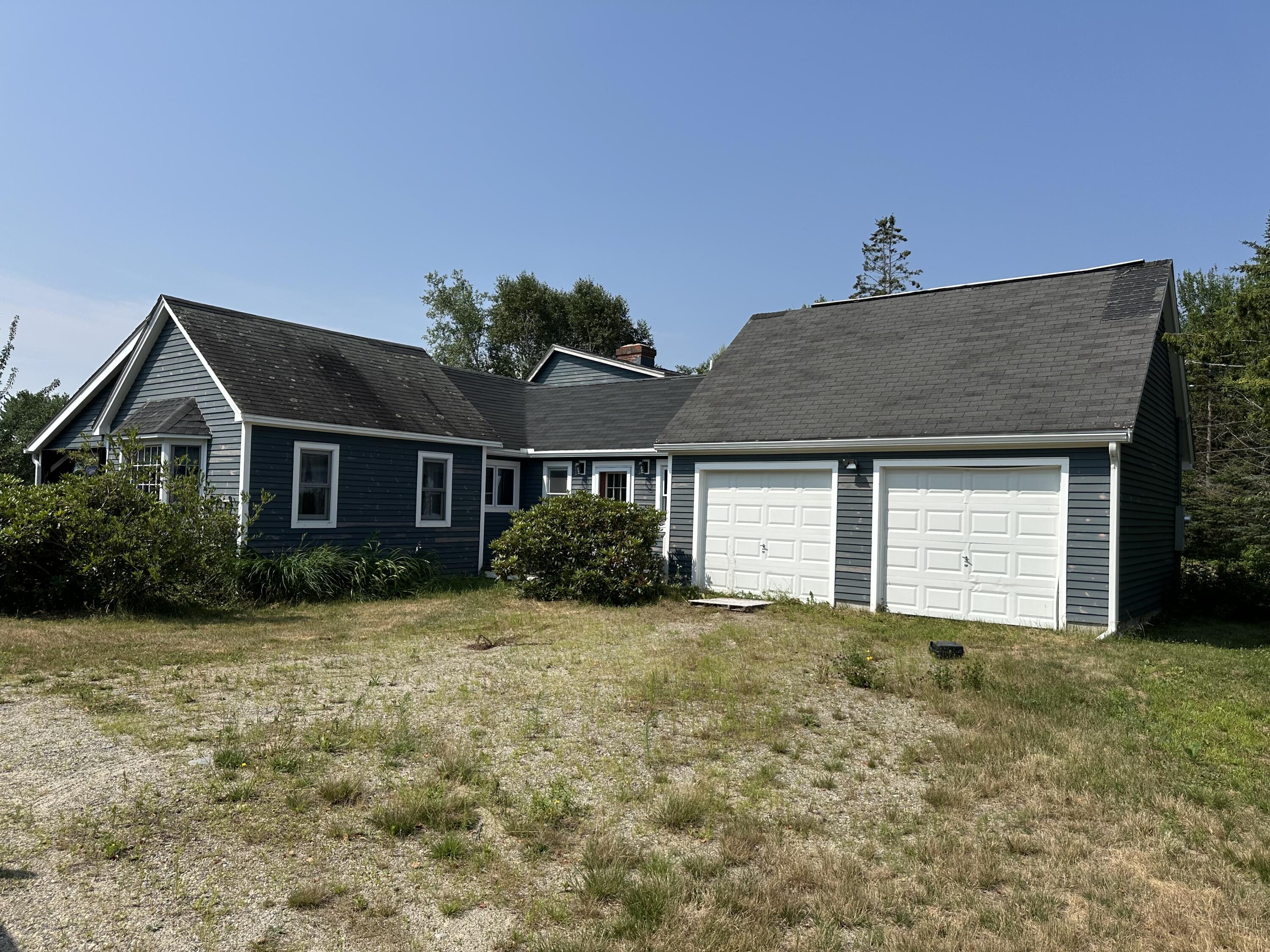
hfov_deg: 71.6
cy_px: 476
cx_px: 635
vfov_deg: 56.8
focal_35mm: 24
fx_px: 881
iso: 80
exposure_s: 1/5848
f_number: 1.78
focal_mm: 6.86
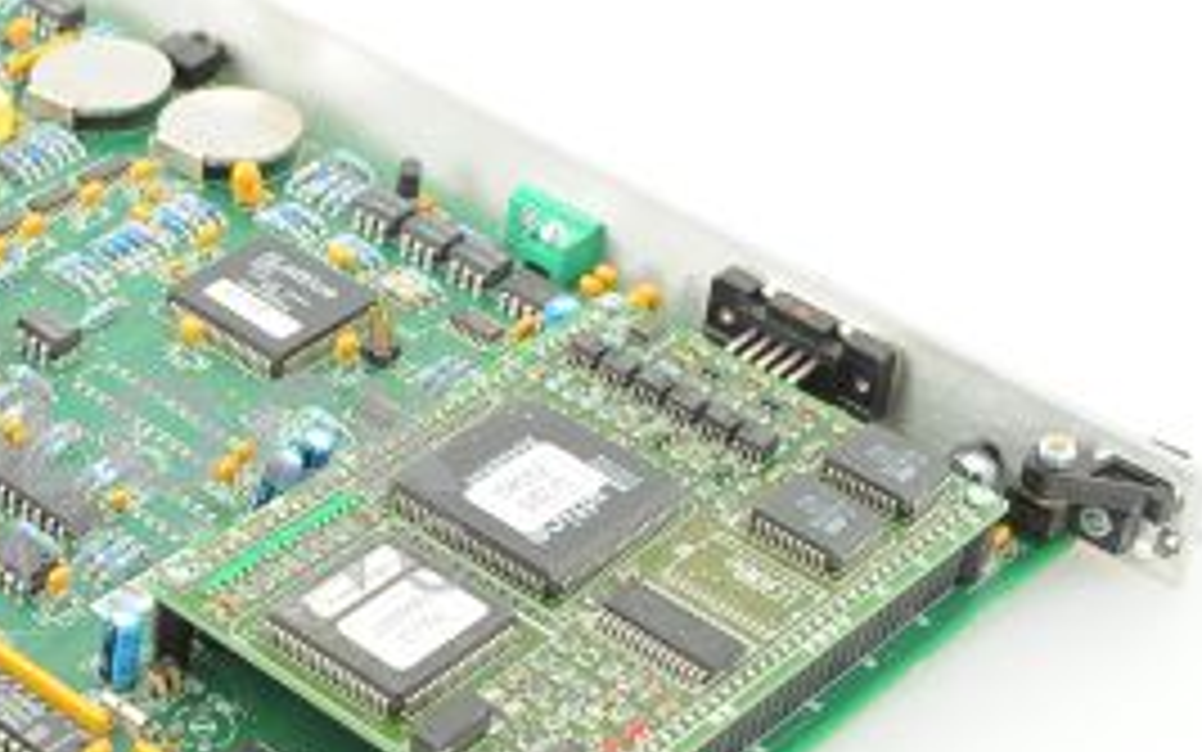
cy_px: 484
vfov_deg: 12.7
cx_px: 23
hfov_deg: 19.6
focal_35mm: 103
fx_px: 3375
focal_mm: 45
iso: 1600
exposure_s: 1/125
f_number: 10
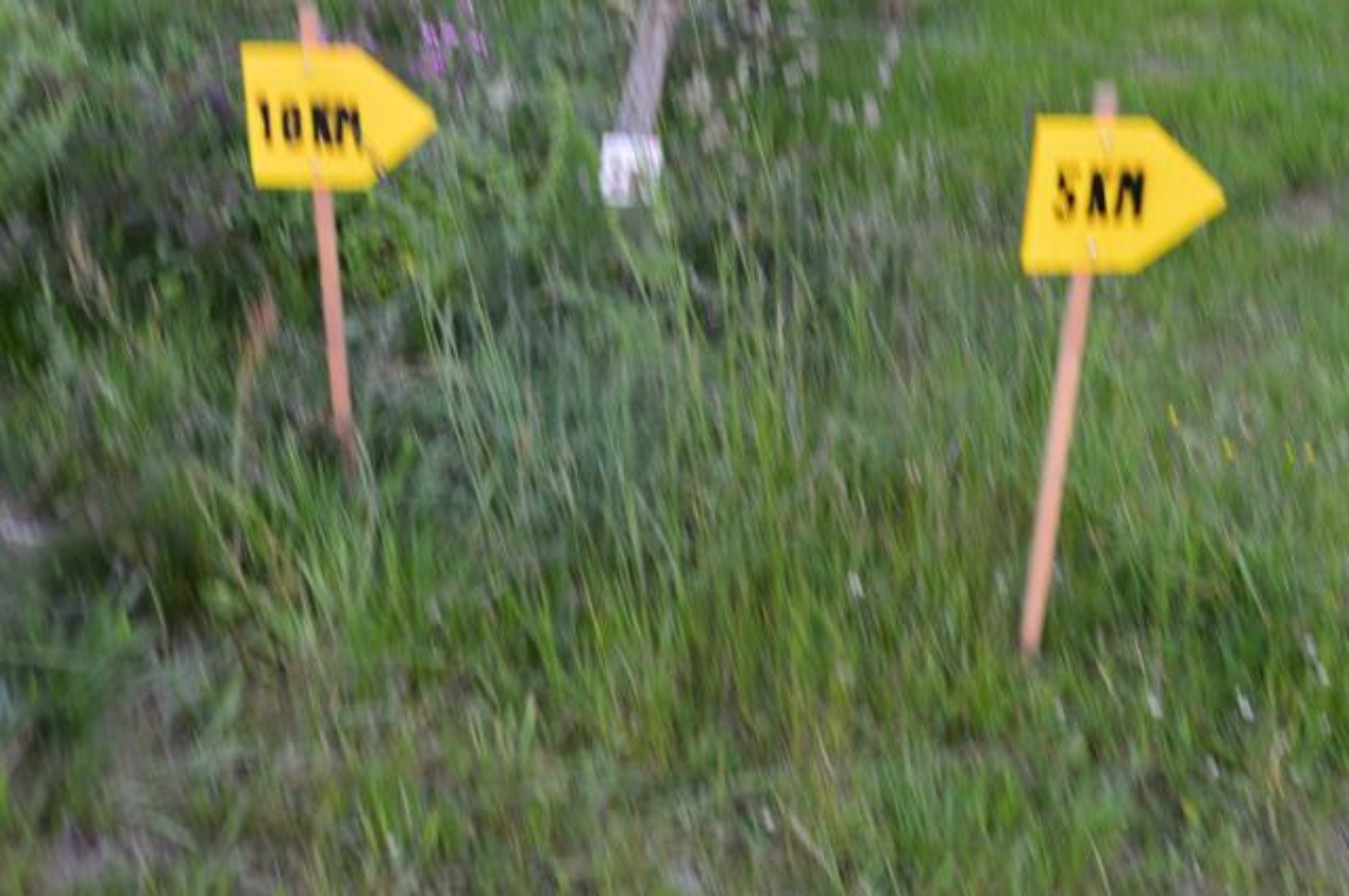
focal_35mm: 42
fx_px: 1572
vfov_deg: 31.8
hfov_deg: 46.5
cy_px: 448
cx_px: 674
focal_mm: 28
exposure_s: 1/80
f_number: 9
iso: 400
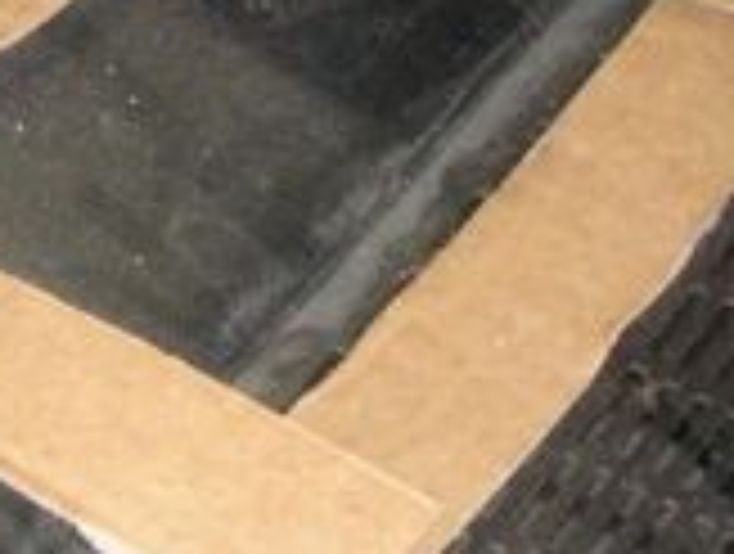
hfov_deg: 13.8
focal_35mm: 141
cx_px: 86
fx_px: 2996
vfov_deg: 10.4
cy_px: -50
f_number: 3.5
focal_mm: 6.3
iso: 400
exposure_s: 1/60
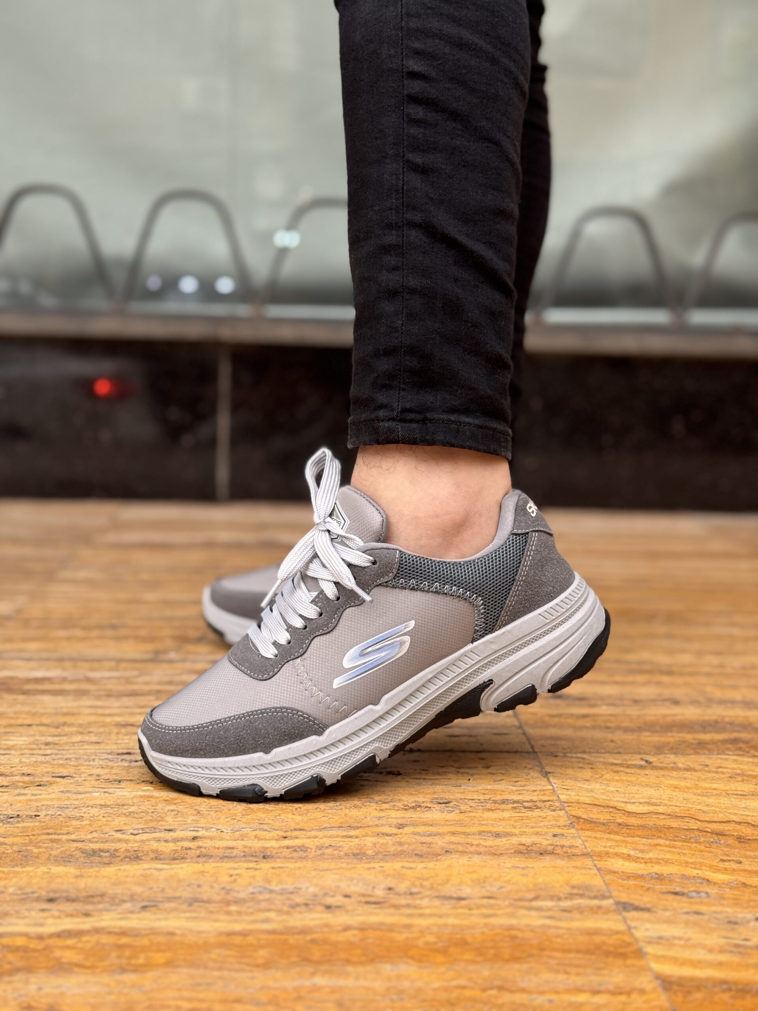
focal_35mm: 48
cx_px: 379
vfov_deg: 39.7
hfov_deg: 30.3
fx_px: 1401
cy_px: 506
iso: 100
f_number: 1.78
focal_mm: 6.76
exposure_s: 1/100
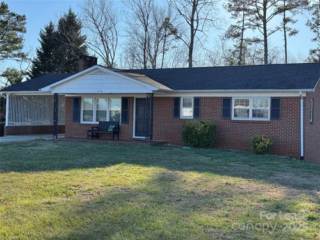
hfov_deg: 39.7
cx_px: 160
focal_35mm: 48
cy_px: 120
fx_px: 444
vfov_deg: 30.3
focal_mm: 6.76
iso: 64
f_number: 1.78
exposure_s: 1/1458
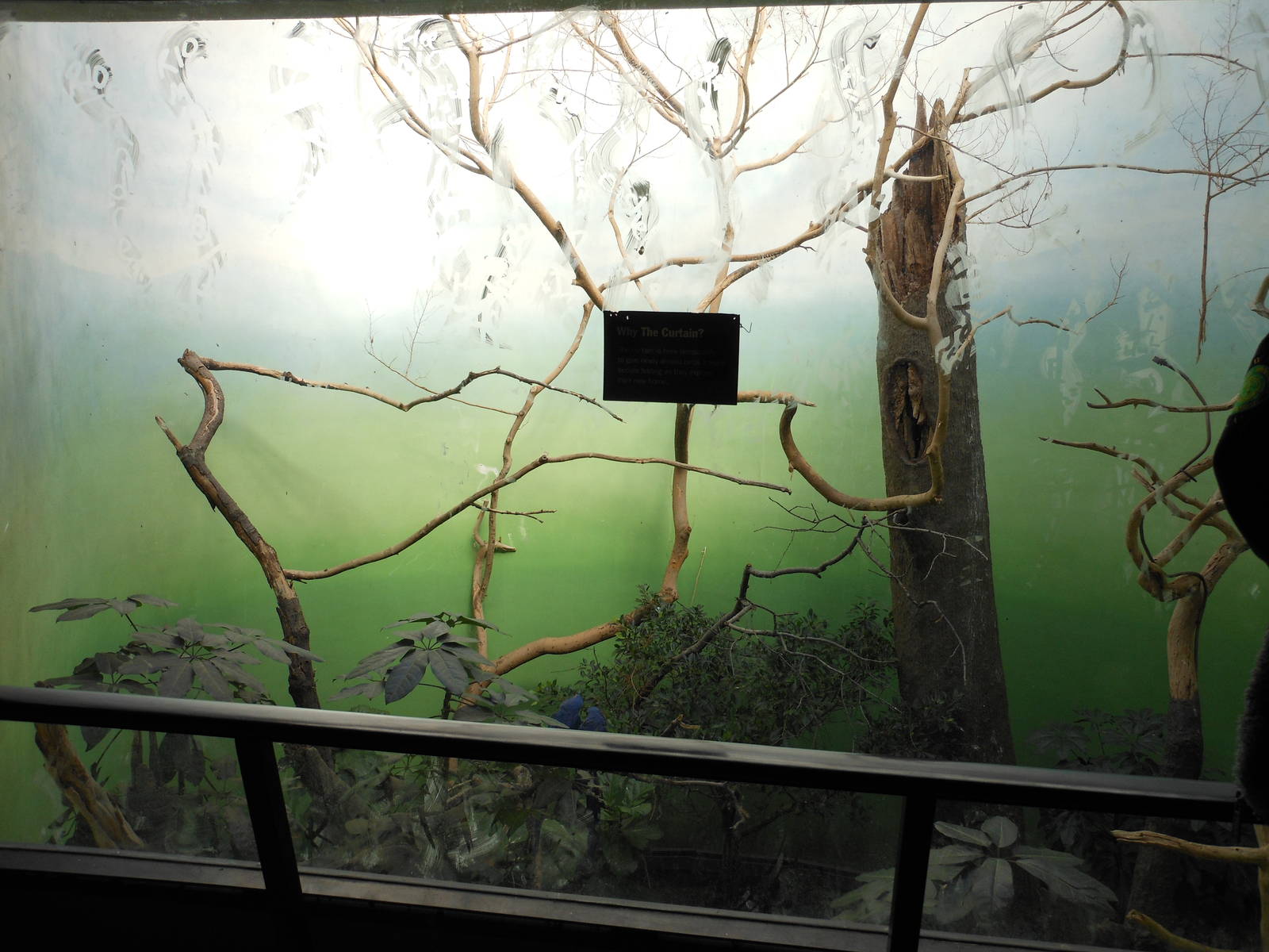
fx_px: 1026
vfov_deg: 49.7
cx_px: 634
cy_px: 476
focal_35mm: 28
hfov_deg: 63.4
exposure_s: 1/60
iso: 80
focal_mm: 5
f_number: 3.7
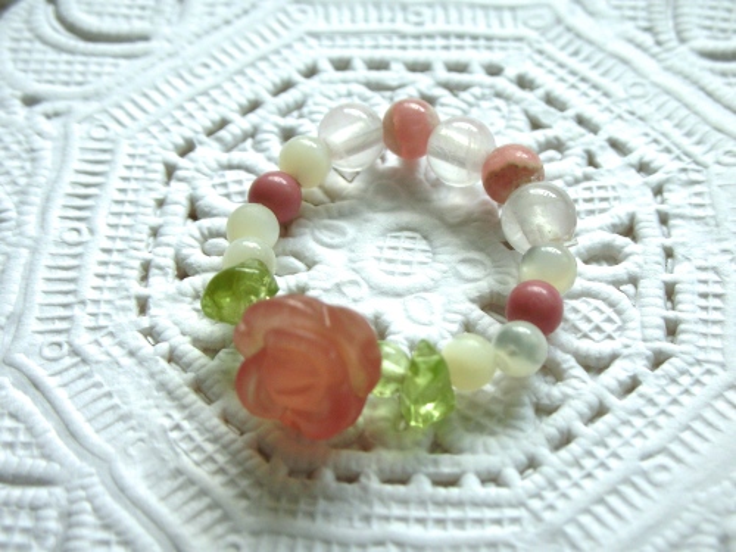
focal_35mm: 73
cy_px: 276
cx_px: 368
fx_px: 1552
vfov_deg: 20.2
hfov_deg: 26.7
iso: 50
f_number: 4.4
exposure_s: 1/147
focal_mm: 12.2
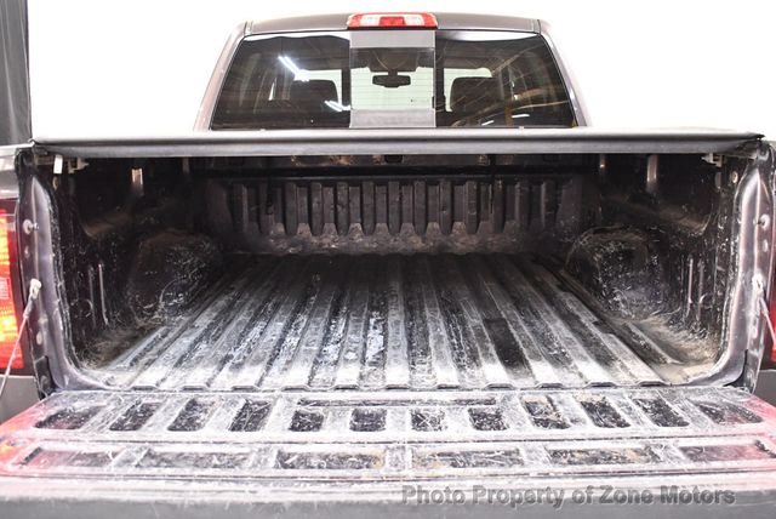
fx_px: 777
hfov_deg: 53.1
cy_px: 260
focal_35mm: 36
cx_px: 388
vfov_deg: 36.9
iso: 3200
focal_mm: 18
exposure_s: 1/80
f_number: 3.5
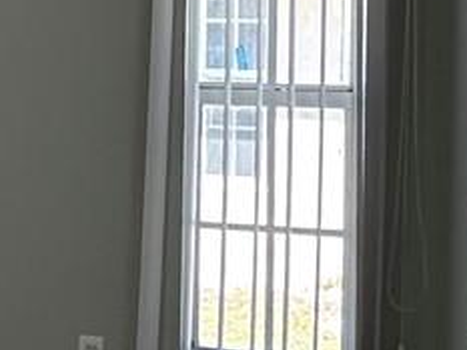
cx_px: -433
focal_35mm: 96
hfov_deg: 16.3
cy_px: 48
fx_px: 1296
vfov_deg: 15.3
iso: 125
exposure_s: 1/120
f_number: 2.2
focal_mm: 2.22
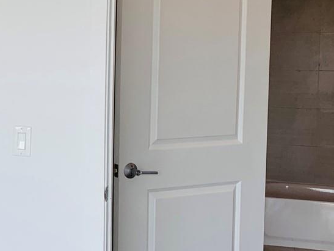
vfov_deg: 19.4
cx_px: -51
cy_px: 100
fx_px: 734
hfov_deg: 23.7
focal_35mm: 76
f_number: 1.8
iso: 25
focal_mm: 4.25
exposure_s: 1/267
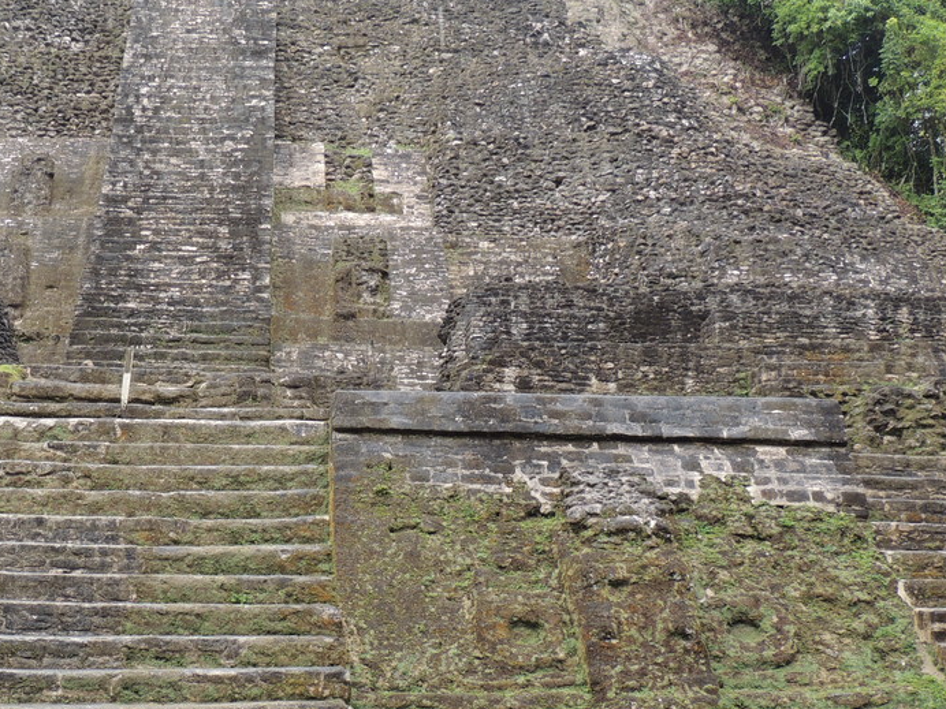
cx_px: 193
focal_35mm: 61
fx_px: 1667
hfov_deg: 30.9
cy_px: 423
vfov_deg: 24.0
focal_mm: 5.8
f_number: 3.2
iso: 100
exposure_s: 1/200
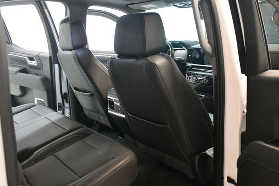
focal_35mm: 35
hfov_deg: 54.4
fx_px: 271
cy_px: 95
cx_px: 141
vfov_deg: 37.9
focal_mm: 22
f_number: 3.5
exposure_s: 1/60
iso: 3200
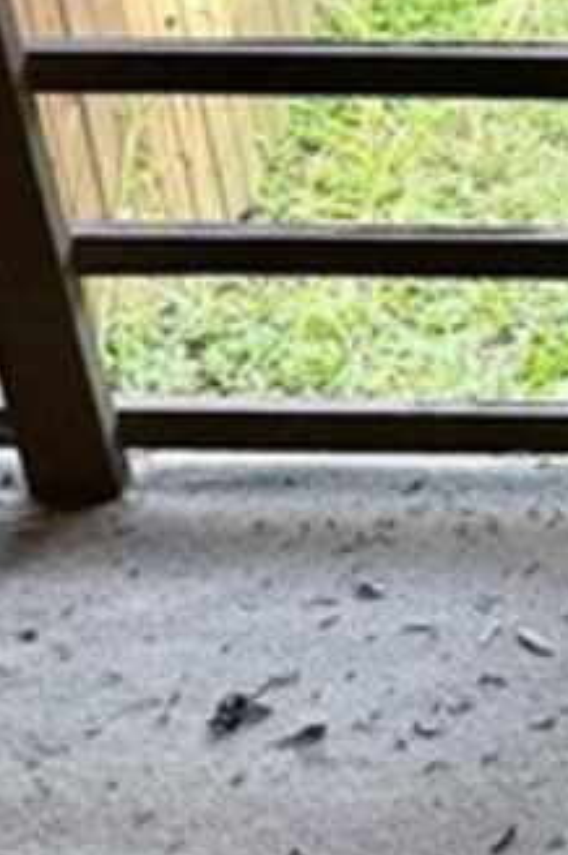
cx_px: 1498
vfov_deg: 15.8
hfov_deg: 9.1
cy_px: 441
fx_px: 3083
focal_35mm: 130
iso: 200
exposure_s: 1/121
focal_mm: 6.76
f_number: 1.78
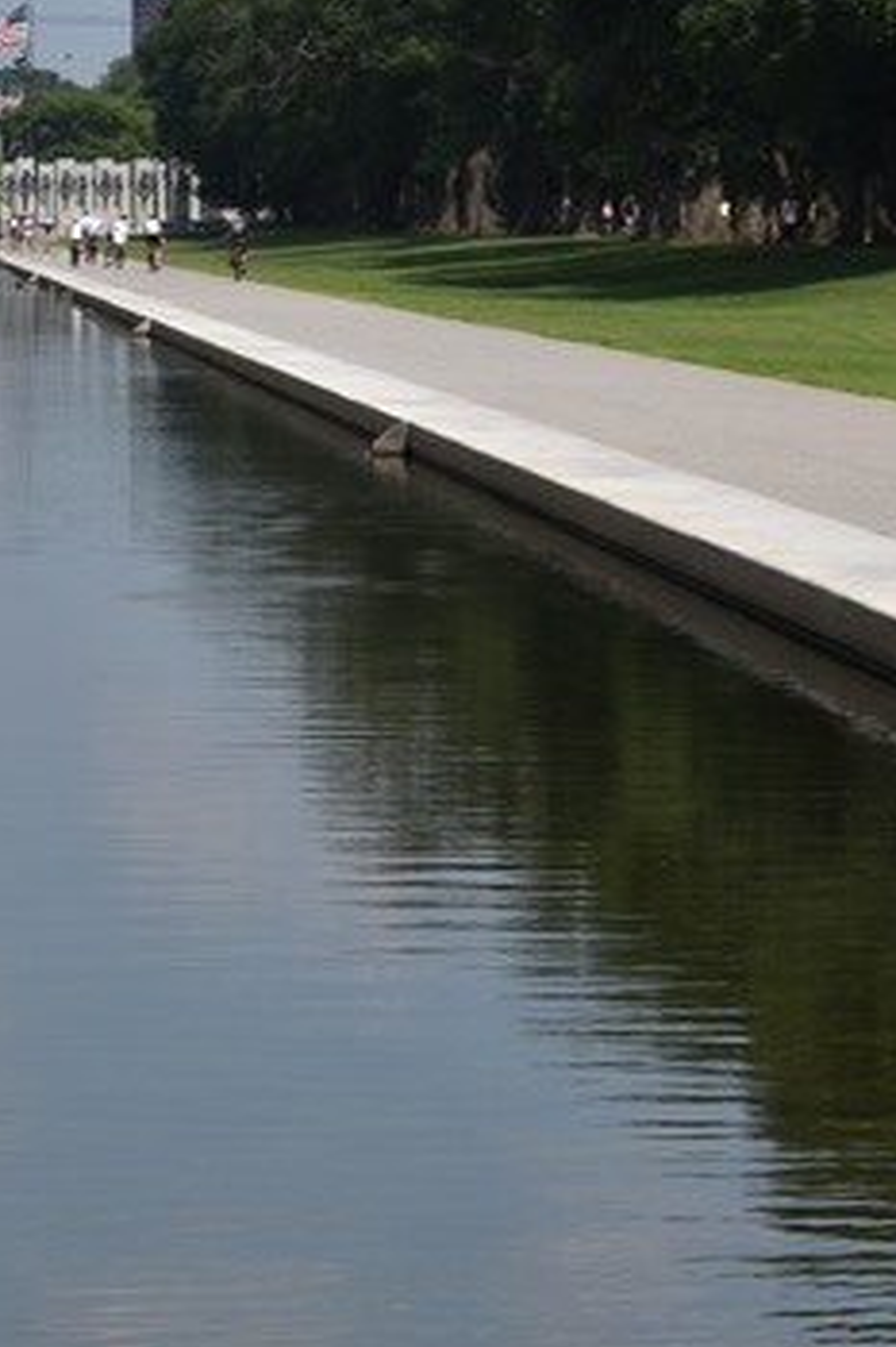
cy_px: 389
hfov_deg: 5.7
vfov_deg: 8.5
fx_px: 9023
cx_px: -240
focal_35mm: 241
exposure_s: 1/320
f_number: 9
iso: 100
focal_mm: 55
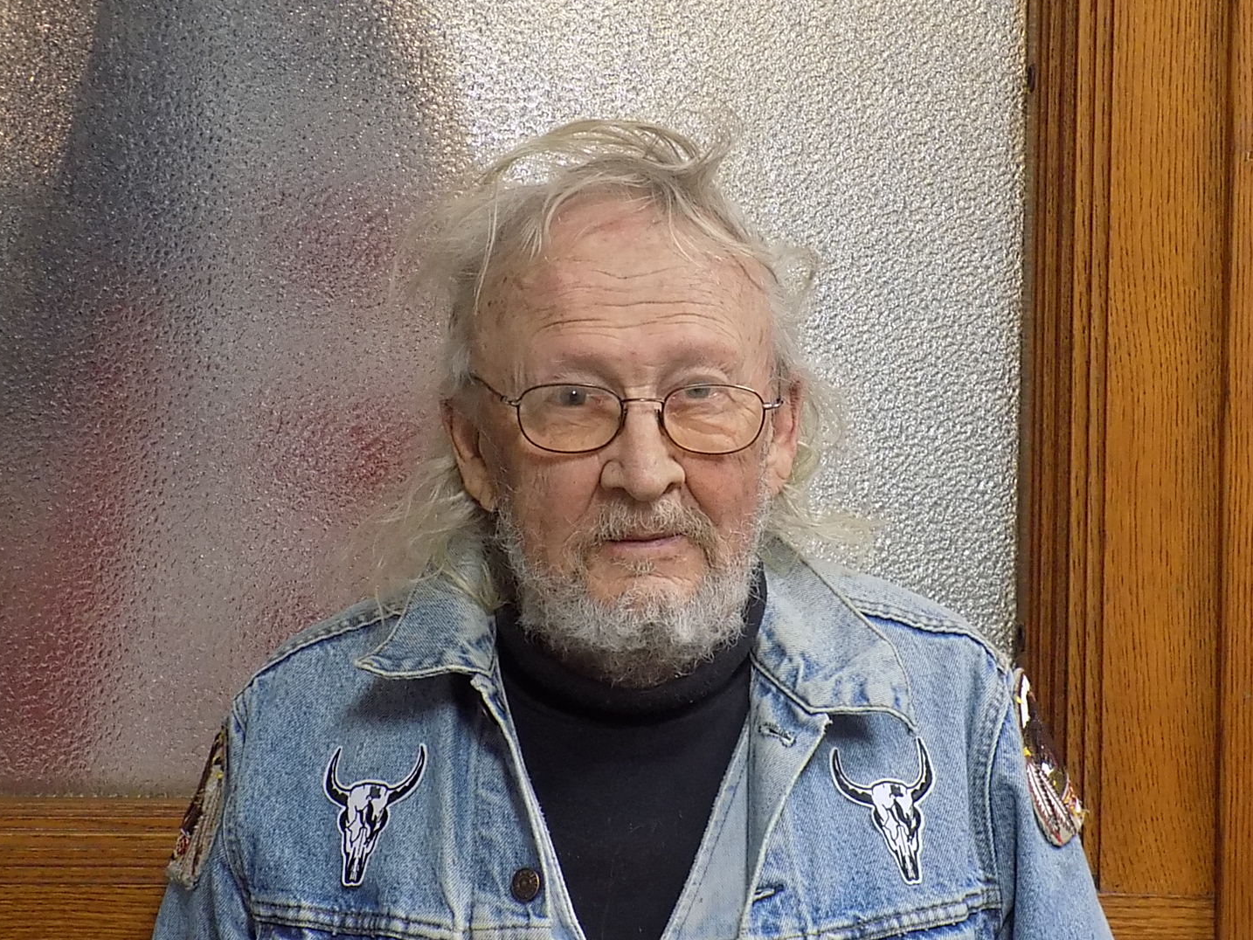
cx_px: 619
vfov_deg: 17.0
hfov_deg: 22.5
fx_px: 3150
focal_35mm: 87
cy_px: 444
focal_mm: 13.9
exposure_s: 1/15
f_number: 4.3
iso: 400
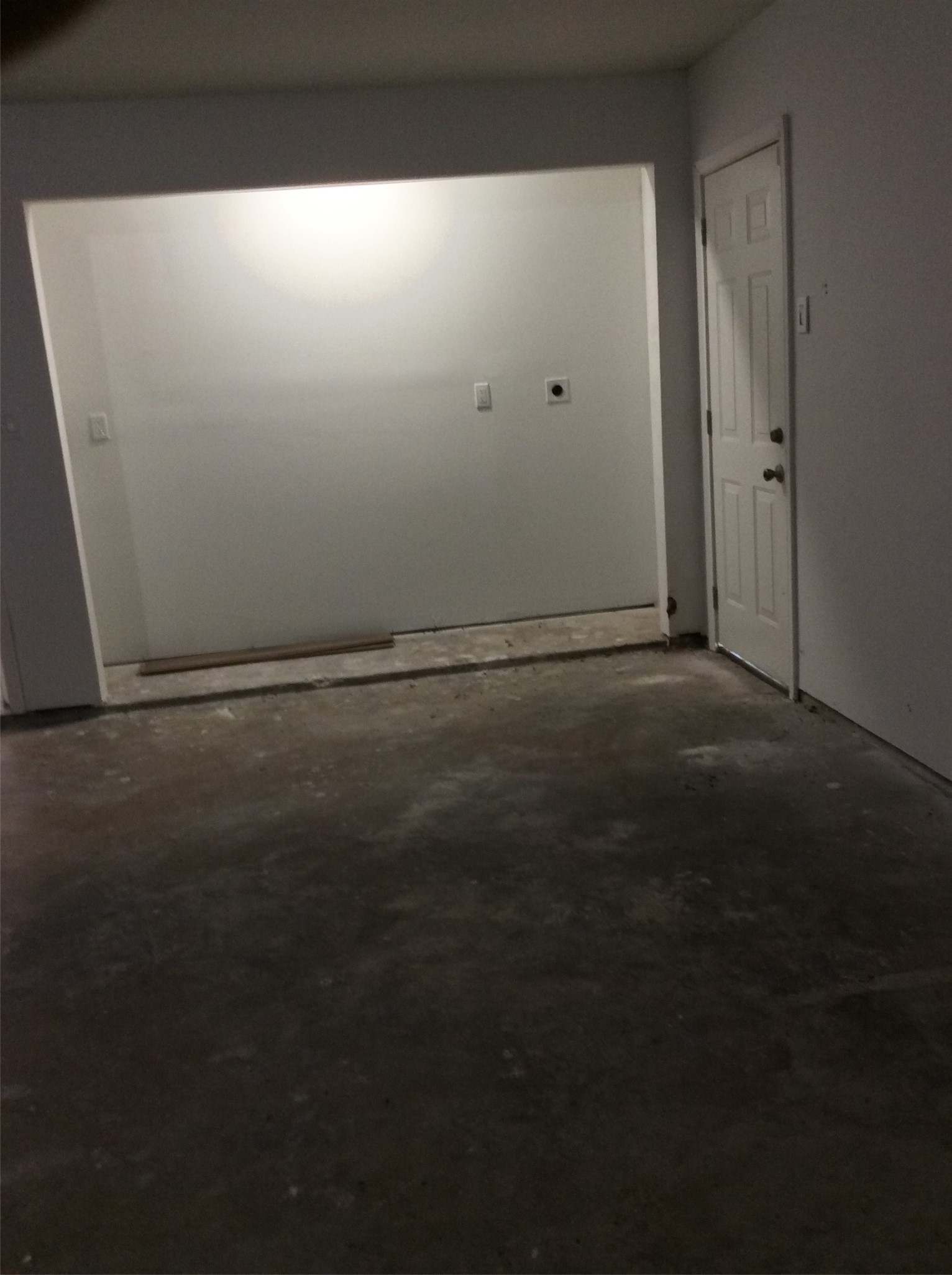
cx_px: 476
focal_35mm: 32
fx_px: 1177
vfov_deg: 56.9
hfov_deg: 44.0
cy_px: 638
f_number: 2.4
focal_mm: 3.3
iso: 125
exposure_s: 1/24
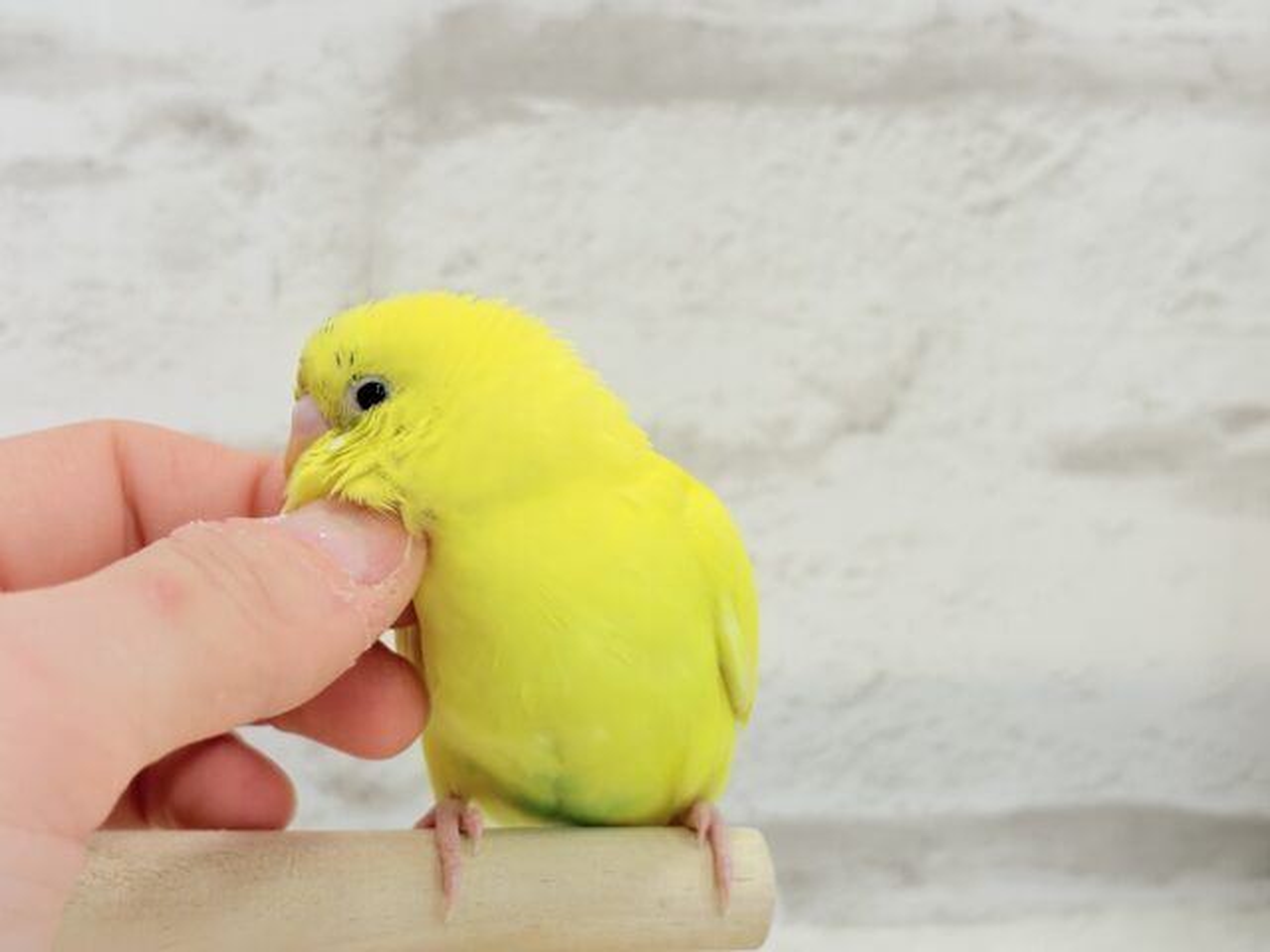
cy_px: 476
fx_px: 1908
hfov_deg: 36.8
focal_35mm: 52
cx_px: 635
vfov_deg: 28.0
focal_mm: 5.96
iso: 64
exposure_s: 1/100
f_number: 1.6
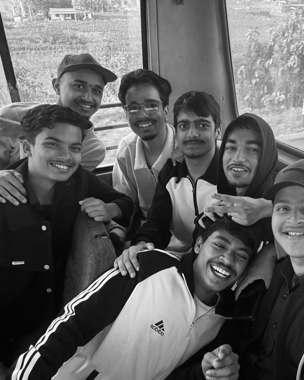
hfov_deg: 47.5
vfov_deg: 58.8
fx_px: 337
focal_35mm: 30
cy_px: 190
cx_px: 209
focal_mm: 2.69
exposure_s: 1/105
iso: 80
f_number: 1.9
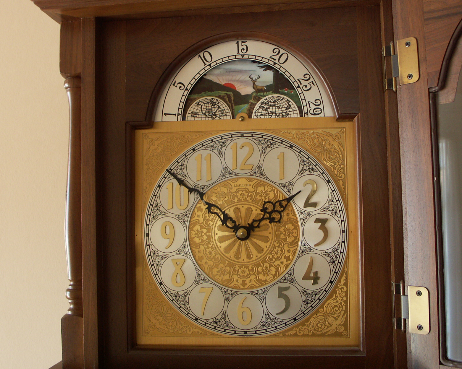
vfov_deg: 38.2
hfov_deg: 46.7
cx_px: 260
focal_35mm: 39
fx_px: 533
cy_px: 175
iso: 100
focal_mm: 7.88
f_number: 3.5
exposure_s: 1/25
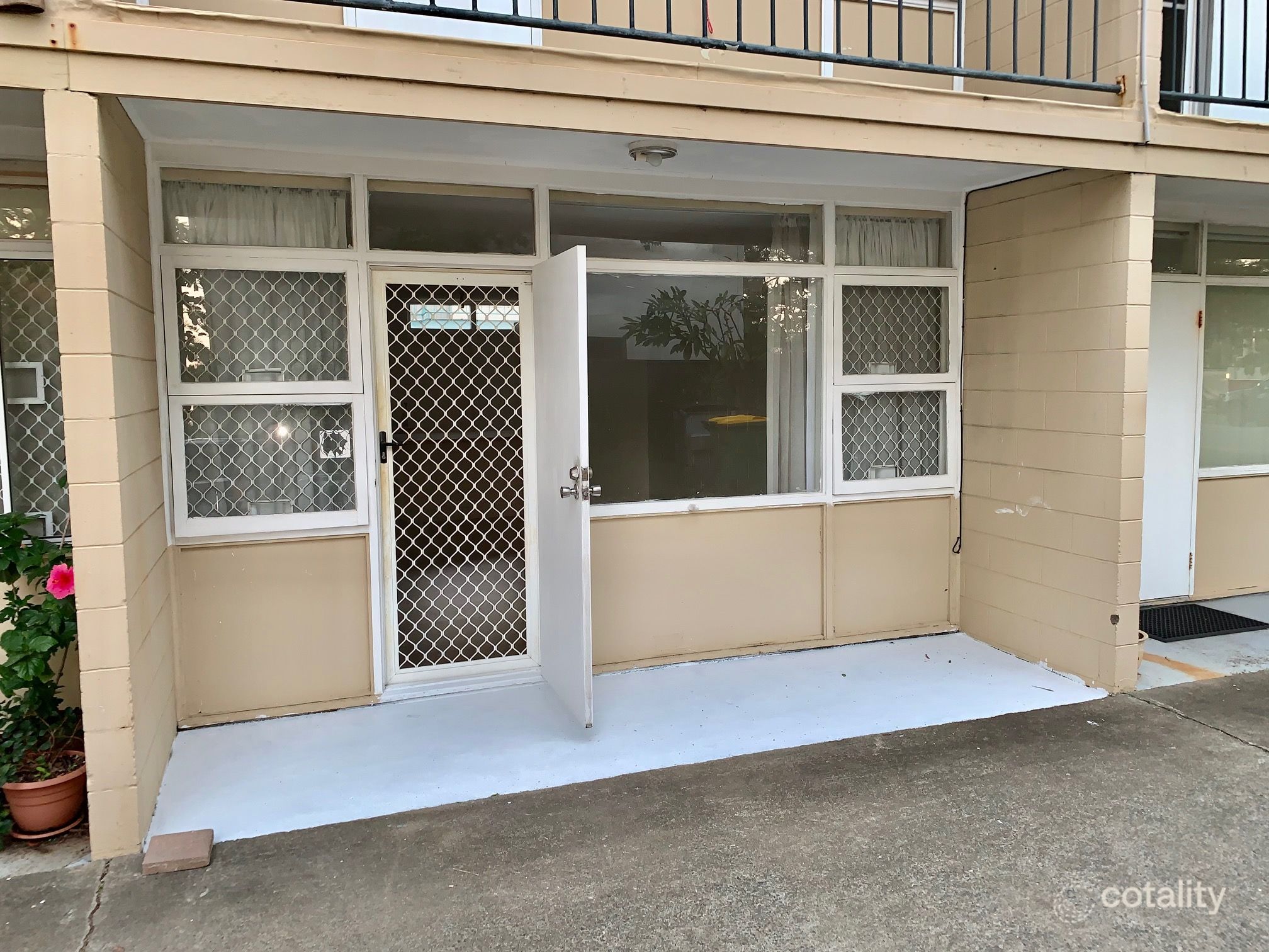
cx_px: 634
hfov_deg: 67.3
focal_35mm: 26
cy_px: 476
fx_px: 953
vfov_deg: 53.1
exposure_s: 1/14
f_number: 1.8
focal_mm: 4.25
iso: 50
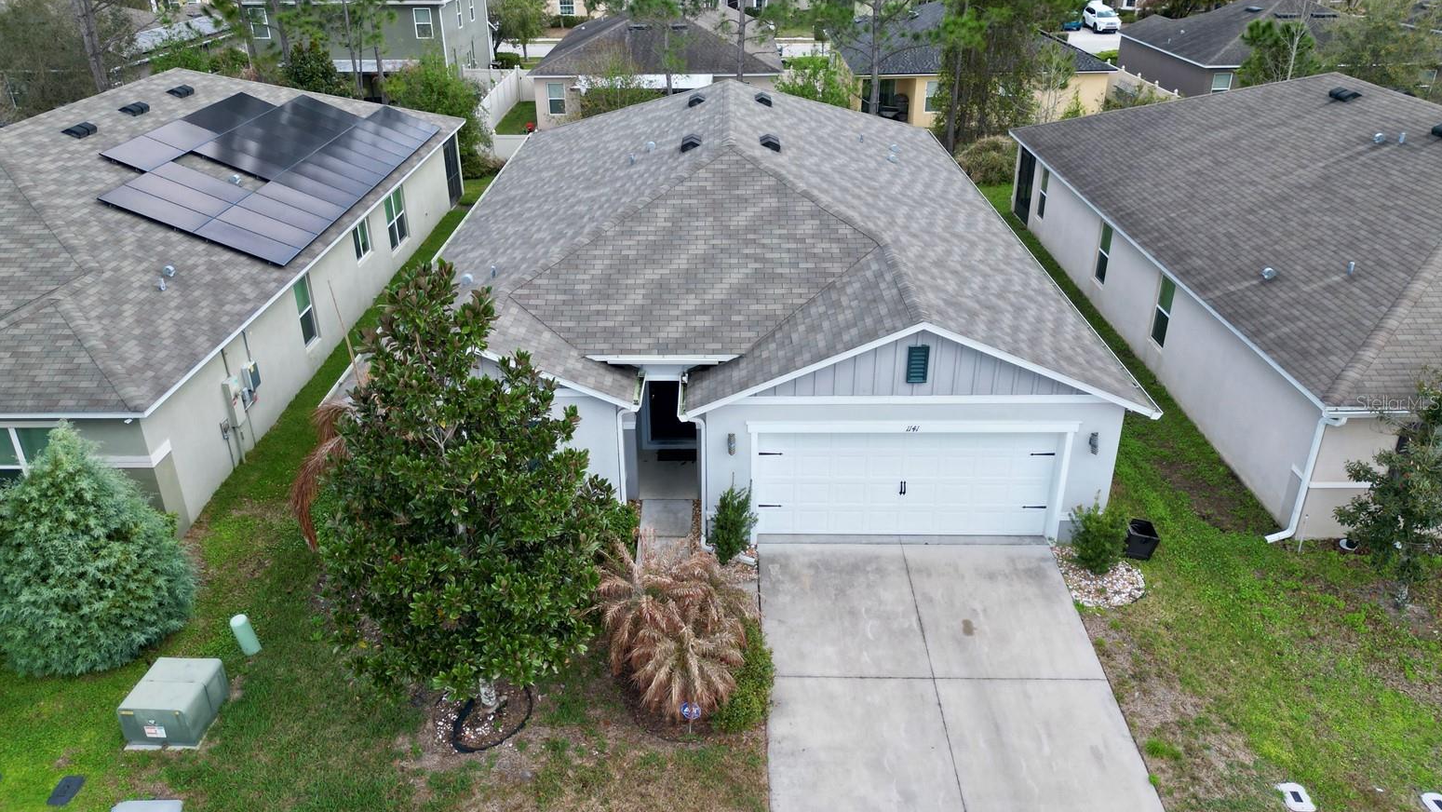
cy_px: 402
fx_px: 1033
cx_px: 699
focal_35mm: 27
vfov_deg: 42.9
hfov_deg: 69.8
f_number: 1.7
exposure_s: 1/1250
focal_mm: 6.72
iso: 140
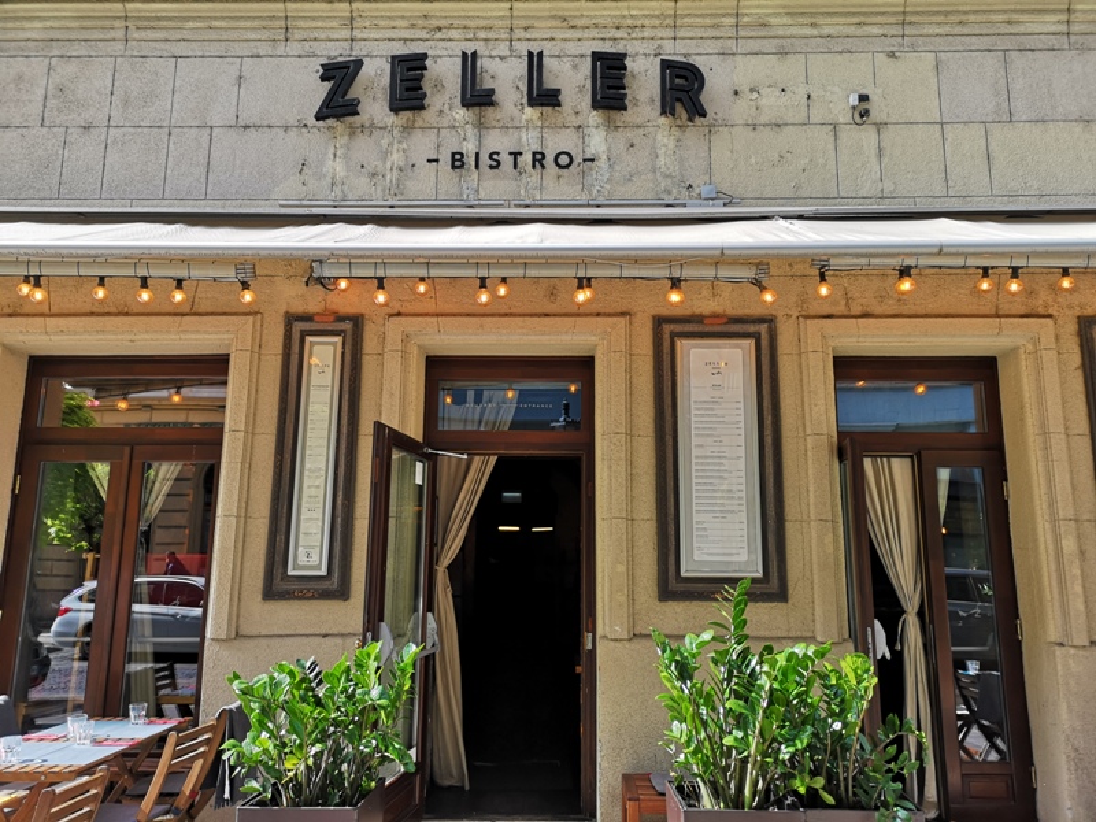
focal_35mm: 27
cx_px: 548
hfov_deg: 65.3
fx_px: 855
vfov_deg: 51.4
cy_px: 411
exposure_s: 1/609
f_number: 1.8
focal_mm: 3.95
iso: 50
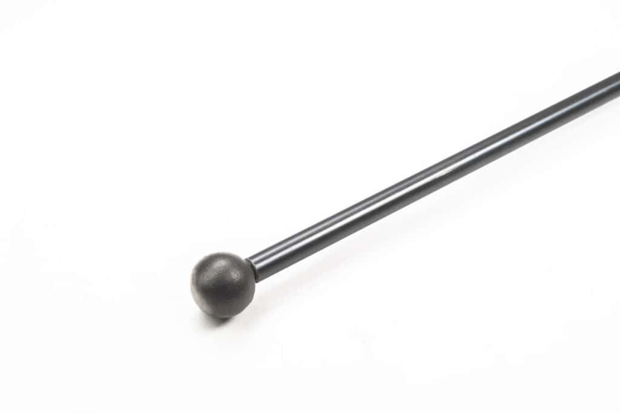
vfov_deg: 19.4
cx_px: 310
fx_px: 1205
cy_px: 206
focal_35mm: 70
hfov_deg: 28.9
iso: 200
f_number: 8
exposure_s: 1/80
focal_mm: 70
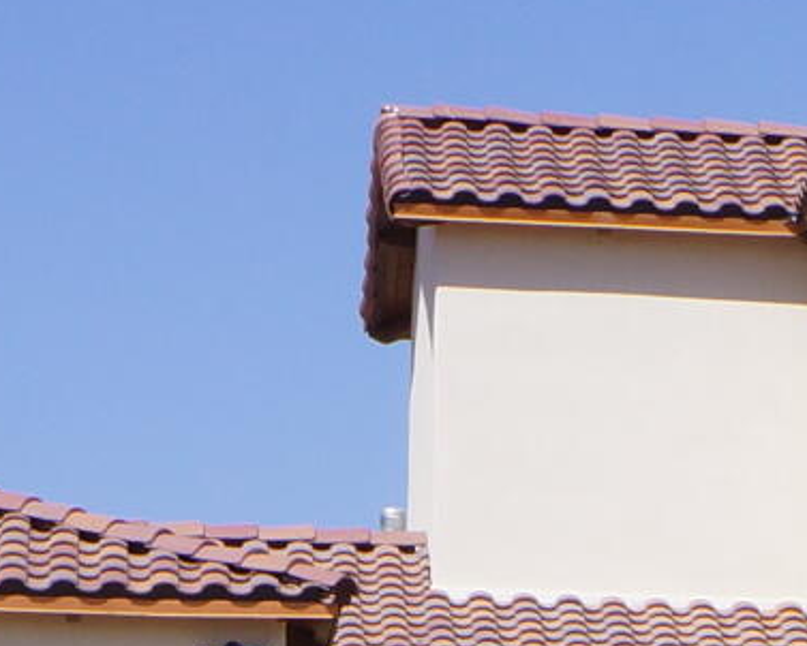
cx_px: 1468
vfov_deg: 4.2
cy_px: 1837
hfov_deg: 5.3
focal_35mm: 358
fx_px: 8555
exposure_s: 1/400
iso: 100
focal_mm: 32
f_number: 13
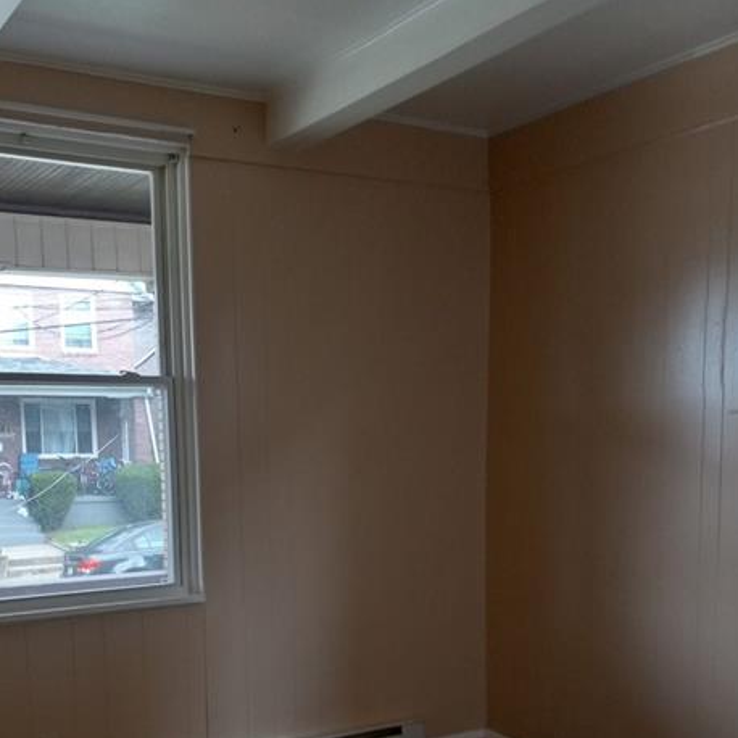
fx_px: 965
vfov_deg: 40.4
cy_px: 577
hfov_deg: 41.7
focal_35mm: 40
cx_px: 296
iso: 160
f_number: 1.8
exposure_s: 1/120
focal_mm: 3.94
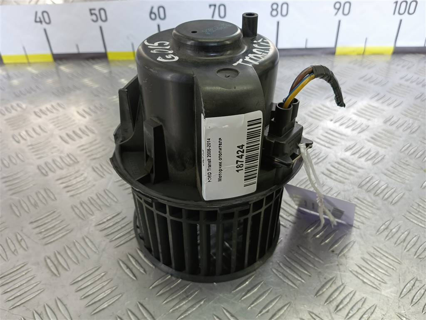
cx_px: 213
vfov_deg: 51.4
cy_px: 160
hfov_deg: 65.3
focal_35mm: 27
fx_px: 332
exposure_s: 1/50
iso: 99
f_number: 1.6
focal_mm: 4.11
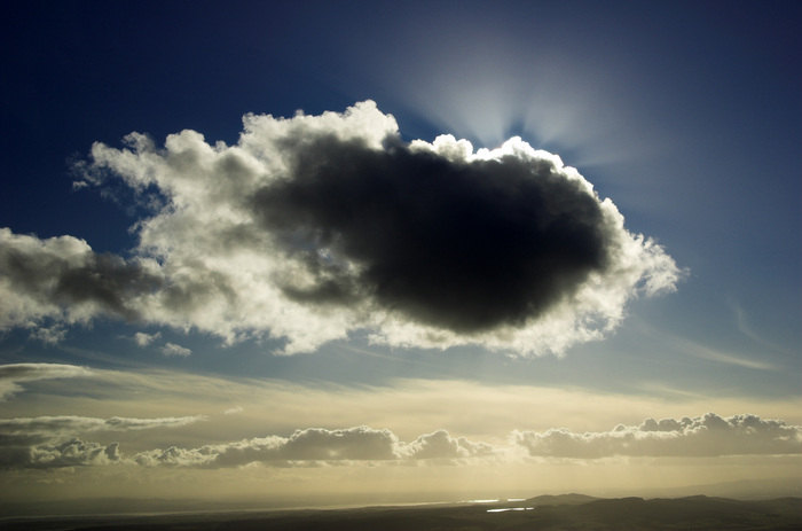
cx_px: 401
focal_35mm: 48
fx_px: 1067
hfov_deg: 41.2
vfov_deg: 27.9
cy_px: 266
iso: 200
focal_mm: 32
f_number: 8
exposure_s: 1/1600
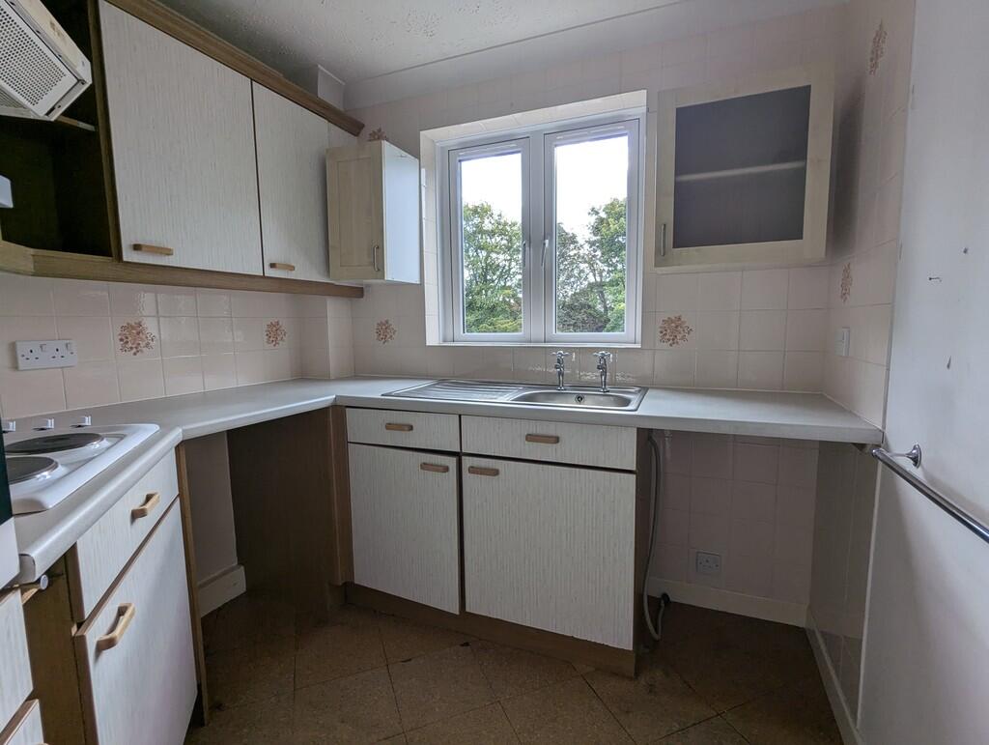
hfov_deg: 94.4
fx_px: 458
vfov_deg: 78.2
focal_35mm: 16
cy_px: 372
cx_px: 494
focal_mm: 2.35
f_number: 2.2
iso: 63
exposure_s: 1/156
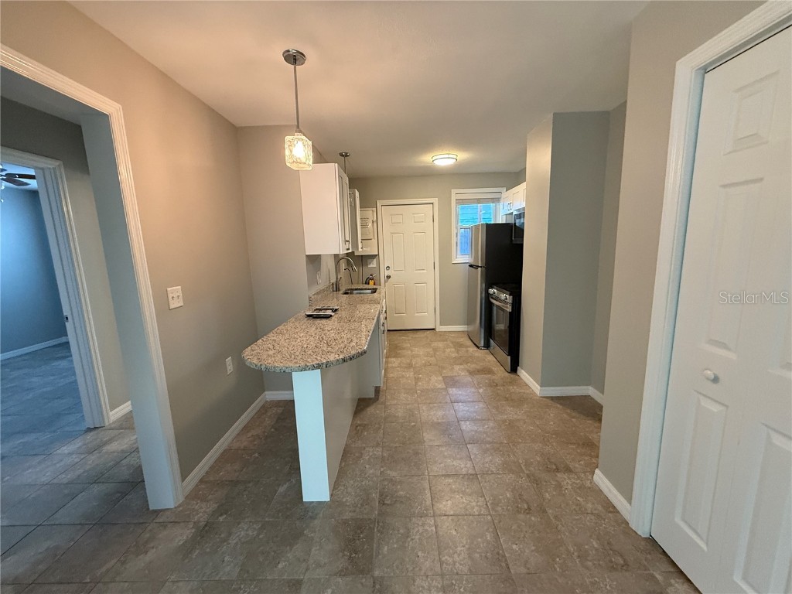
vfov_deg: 85.7
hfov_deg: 102.1
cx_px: 396
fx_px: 320
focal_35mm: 14
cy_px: 297
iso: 400
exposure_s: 1/60
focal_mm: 2.22
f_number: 2.2
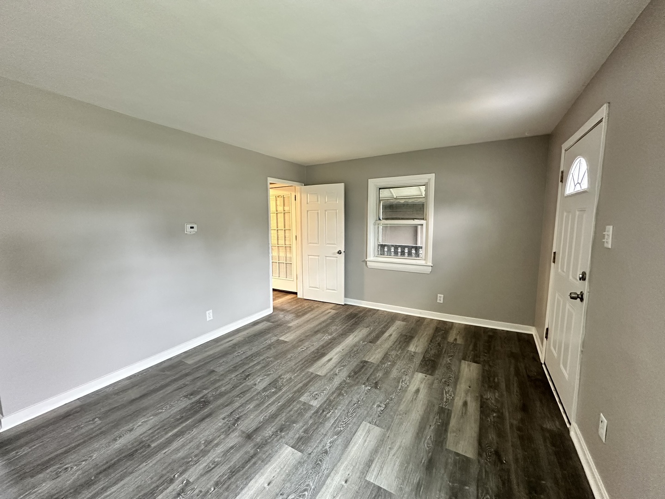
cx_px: 332
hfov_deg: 102.1
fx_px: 269
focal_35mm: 14
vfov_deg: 85.7
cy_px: 250
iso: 1000
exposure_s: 1/60
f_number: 2.2
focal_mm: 2.22
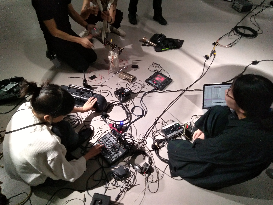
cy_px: 102
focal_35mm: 26
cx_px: 136
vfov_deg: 53.1
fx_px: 205
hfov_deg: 67.3
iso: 721
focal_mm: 3.46
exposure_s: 1/20
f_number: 2.2
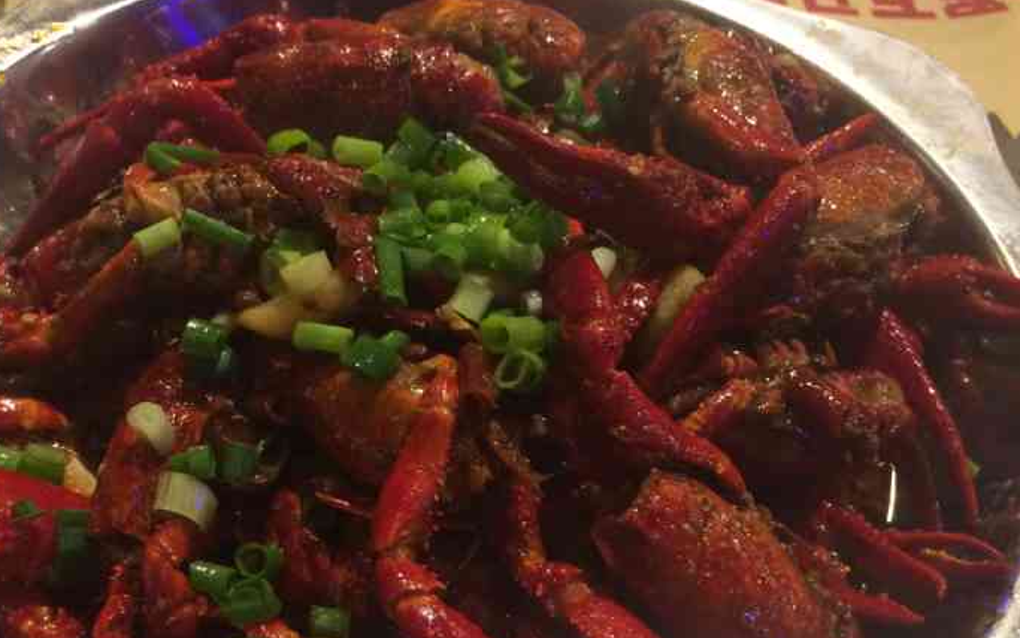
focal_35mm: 42
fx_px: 1168
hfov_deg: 47.2
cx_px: 503
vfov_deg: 30.4
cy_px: 394
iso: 250
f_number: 2.2
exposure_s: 1/33
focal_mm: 4.15
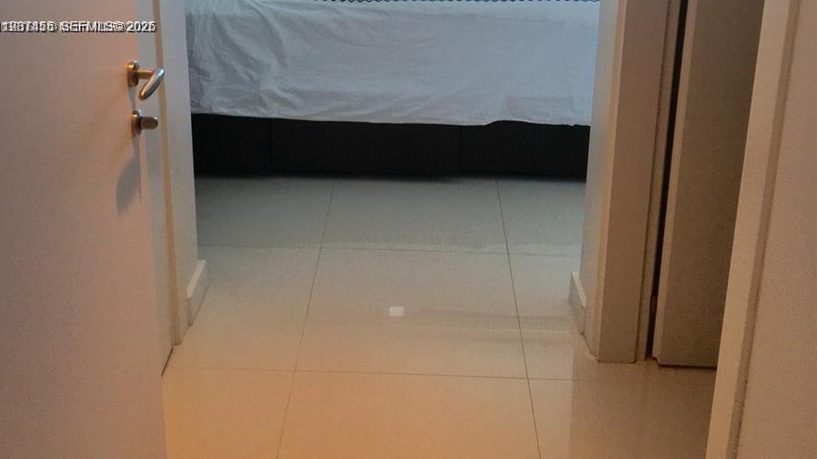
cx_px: 401
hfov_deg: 47.4
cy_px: 28
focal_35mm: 43
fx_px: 931
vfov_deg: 26.6
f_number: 2.2
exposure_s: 1/120
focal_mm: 4.15
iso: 32
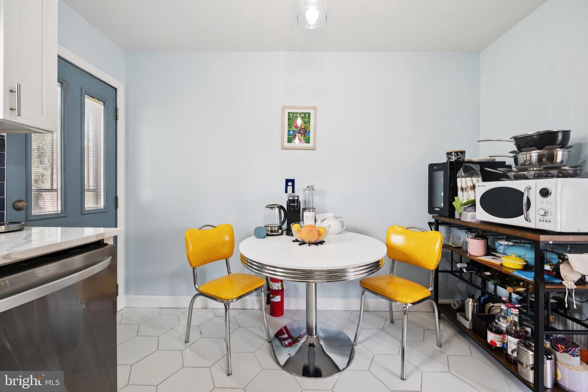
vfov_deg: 81.2
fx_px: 229
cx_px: 294
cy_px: 196
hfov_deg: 104.3
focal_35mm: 14
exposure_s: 1/25
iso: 400
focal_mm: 14
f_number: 7.1
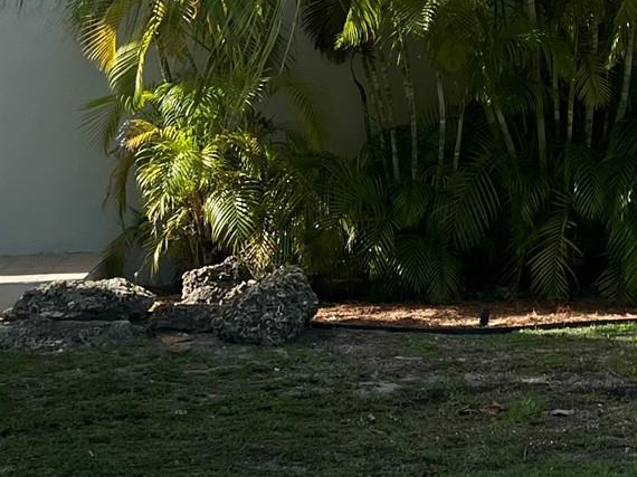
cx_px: 599
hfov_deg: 25.7
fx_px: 1343
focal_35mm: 73
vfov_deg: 18.4
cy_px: -181
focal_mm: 5.7
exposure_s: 1/4630
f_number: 1.5
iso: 50
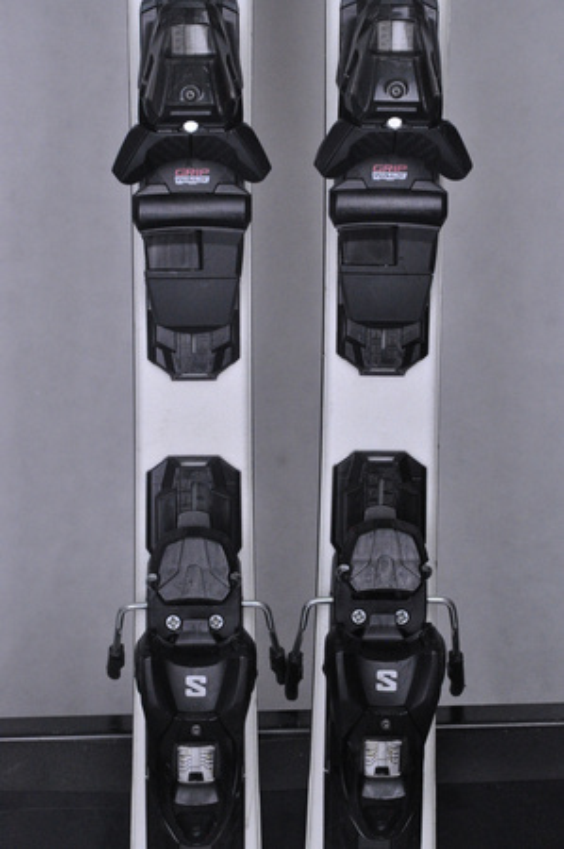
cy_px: 424
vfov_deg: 17.1
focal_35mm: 120
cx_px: 282
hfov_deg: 11.4
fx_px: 2826
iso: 3200
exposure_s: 1/125
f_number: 9.5
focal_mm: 80
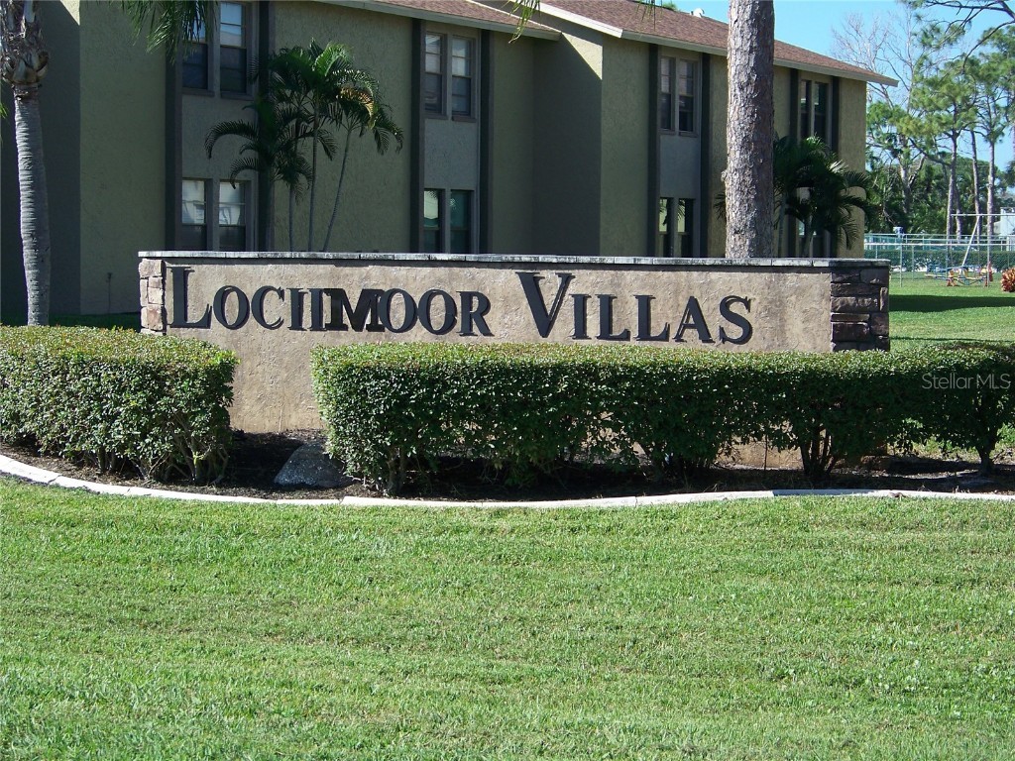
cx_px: 508
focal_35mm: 87
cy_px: 380
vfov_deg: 17.0
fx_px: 2551
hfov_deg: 22.5
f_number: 3.2
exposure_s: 1/400
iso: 64
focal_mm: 14.6
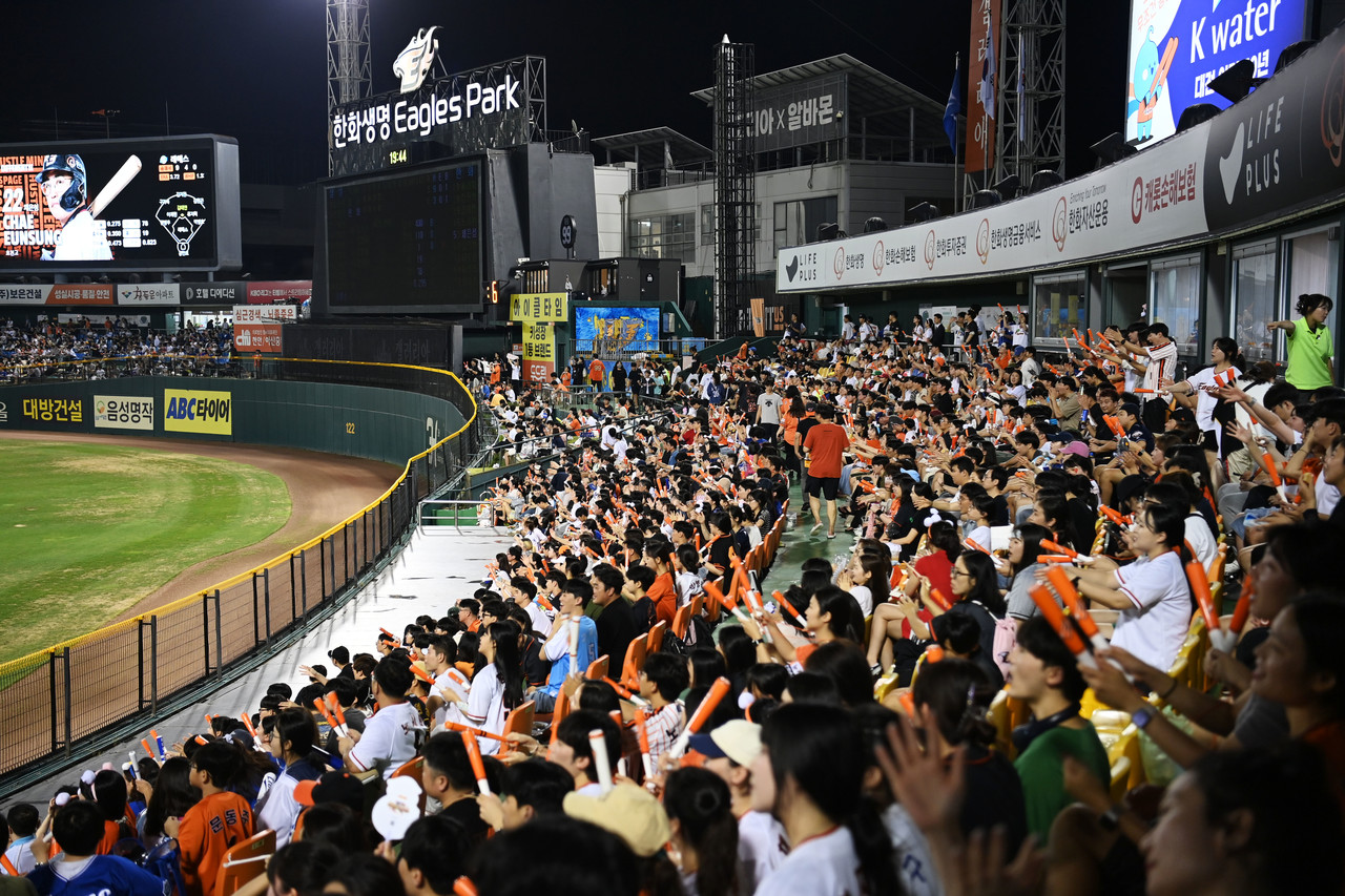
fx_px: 1718
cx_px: 672
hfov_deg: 42.7
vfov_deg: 29.2
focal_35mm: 46
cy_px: 448
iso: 1000
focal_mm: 46
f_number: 2.8
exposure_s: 1/200
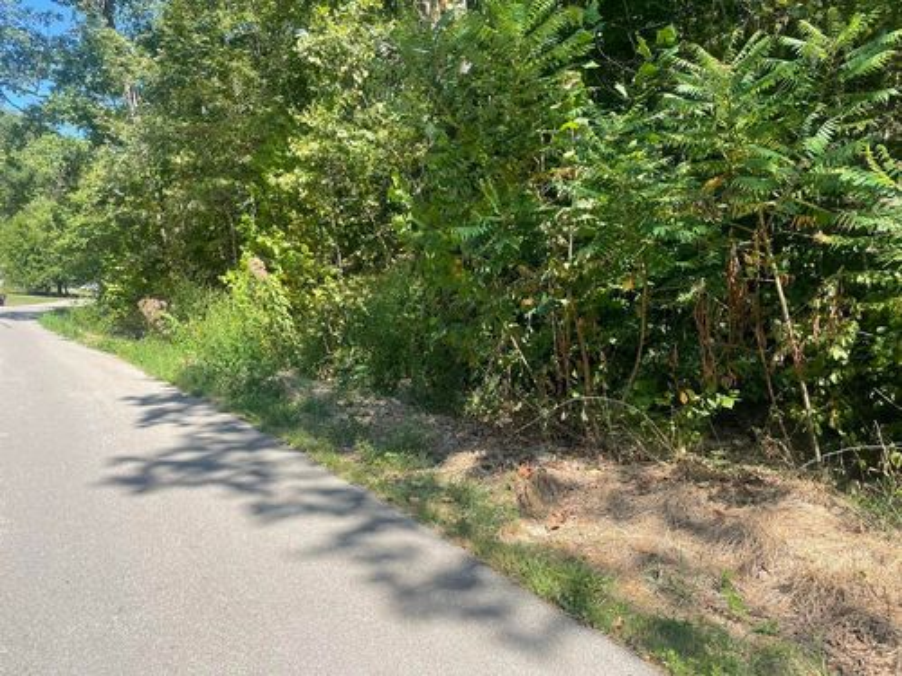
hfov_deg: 67.3
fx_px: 677
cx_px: 451
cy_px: 338
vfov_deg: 53.1
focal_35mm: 26
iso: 32
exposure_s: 1/955
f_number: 1.6
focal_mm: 4.2
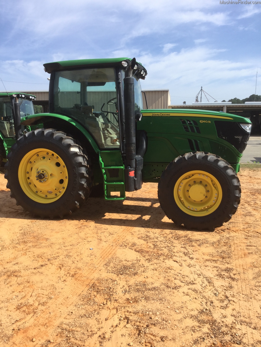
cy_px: 174
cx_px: 130
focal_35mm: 31
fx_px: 312
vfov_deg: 58.4
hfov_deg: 45.4
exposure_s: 1/840
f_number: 2.4
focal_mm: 3.3
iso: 25
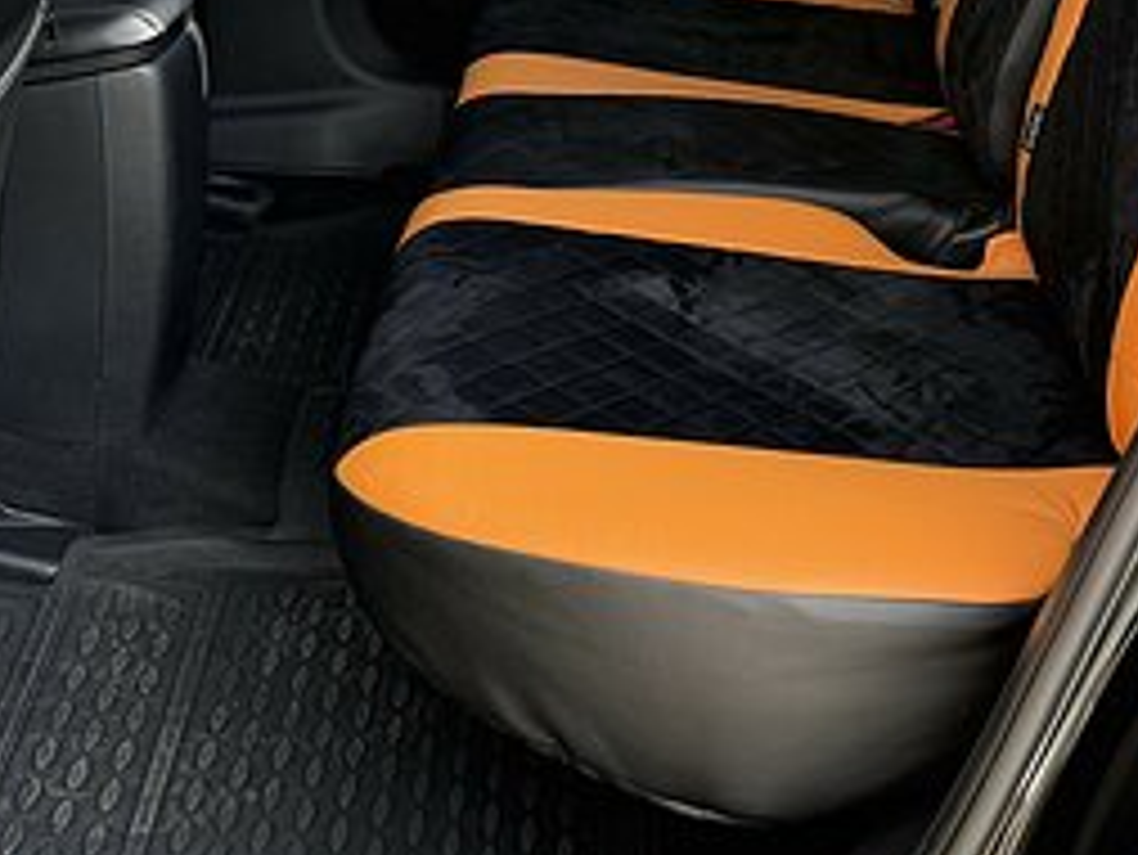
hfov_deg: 35.7
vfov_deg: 26.8
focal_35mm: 52
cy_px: 43
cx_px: 895
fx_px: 1710
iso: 160
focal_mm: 6.76
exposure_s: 1/243
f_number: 1.78
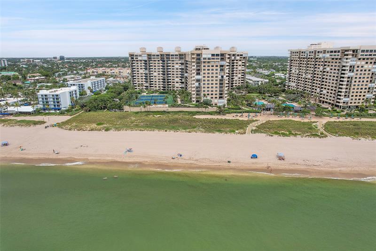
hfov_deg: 78.6
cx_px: 188
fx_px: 230
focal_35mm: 22
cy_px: 126
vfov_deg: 57.2
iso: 110
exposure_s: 1/2500
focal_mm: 8.38
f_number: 2.8
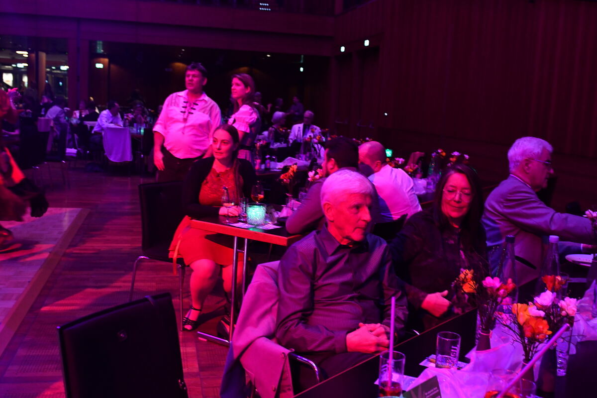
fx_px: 672
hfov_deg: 47.9
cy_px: 199
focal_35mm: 40
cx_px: 298
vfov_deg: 33.0
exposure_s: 1/60
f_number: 4
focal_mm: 27
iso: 2500
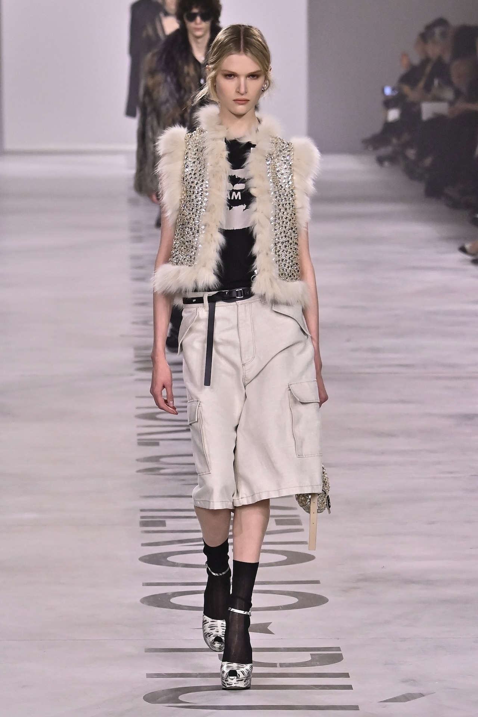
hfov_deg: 5.7
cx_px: 239
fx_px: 4780
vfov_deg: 8.6
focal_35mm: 240
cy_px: 358
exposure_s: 1/640
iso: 3200
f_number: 7.1
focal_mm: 160
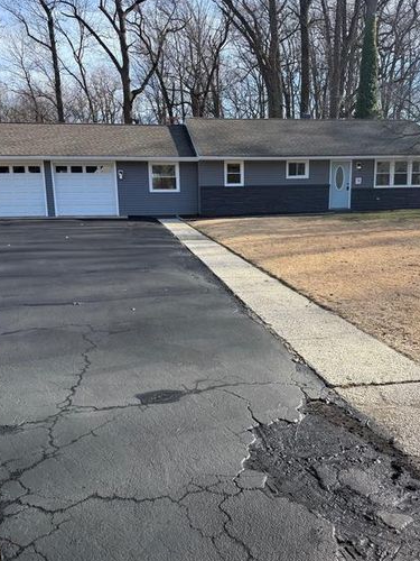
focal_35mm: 32
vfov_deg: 56.8
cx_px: 227
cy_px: 296
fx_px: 518
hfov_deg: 44.1
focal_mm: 6.76
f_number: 1.78
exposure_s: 1/2000
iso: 80
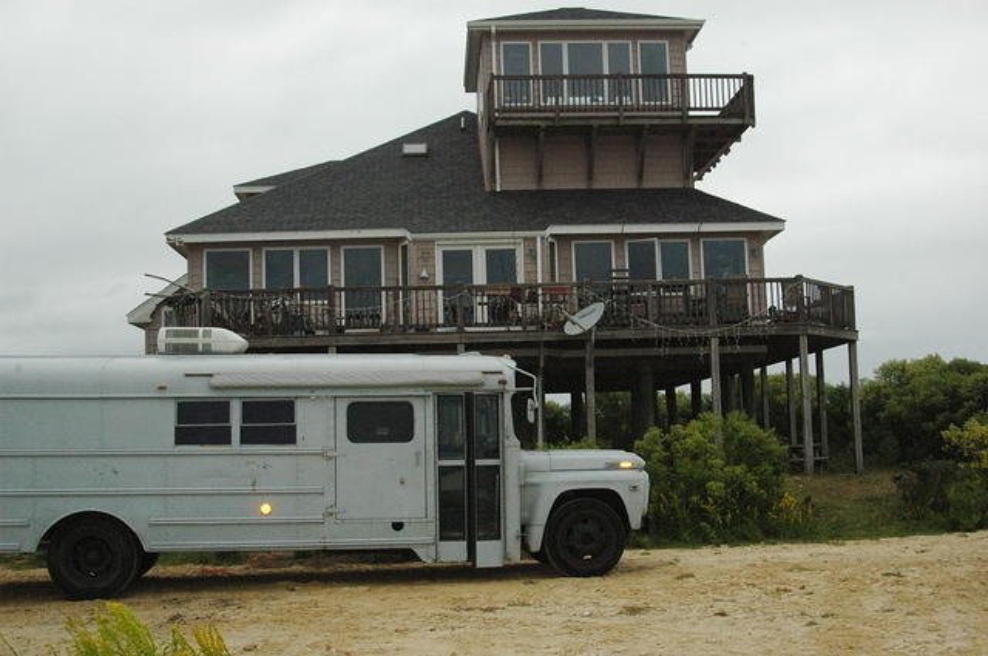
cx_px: 494
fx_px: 1151
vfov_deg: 31.8
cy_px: 328
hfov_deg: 46.5
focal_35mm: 42
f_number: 14
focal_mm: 28
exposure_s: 1/500
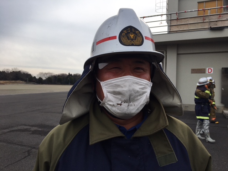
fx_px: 191
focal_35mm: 29
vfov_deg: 48.2
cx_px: 114
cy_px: 86
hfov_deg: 61.7
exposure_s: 1/1282
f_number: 2.2
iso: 25
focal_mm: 4.15
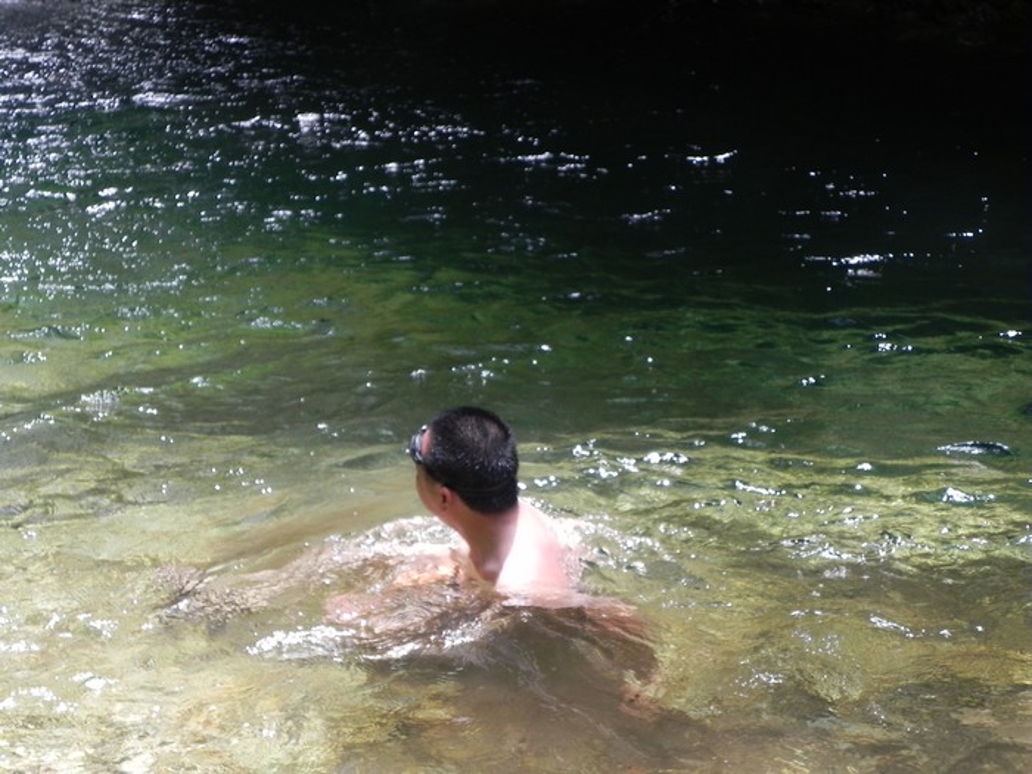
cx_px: 516
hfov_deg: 20.7
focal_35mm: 95
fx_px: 2832
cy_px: 387
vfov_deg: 15.6
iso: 241
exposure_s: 1/125
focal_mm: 16.9
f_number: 4
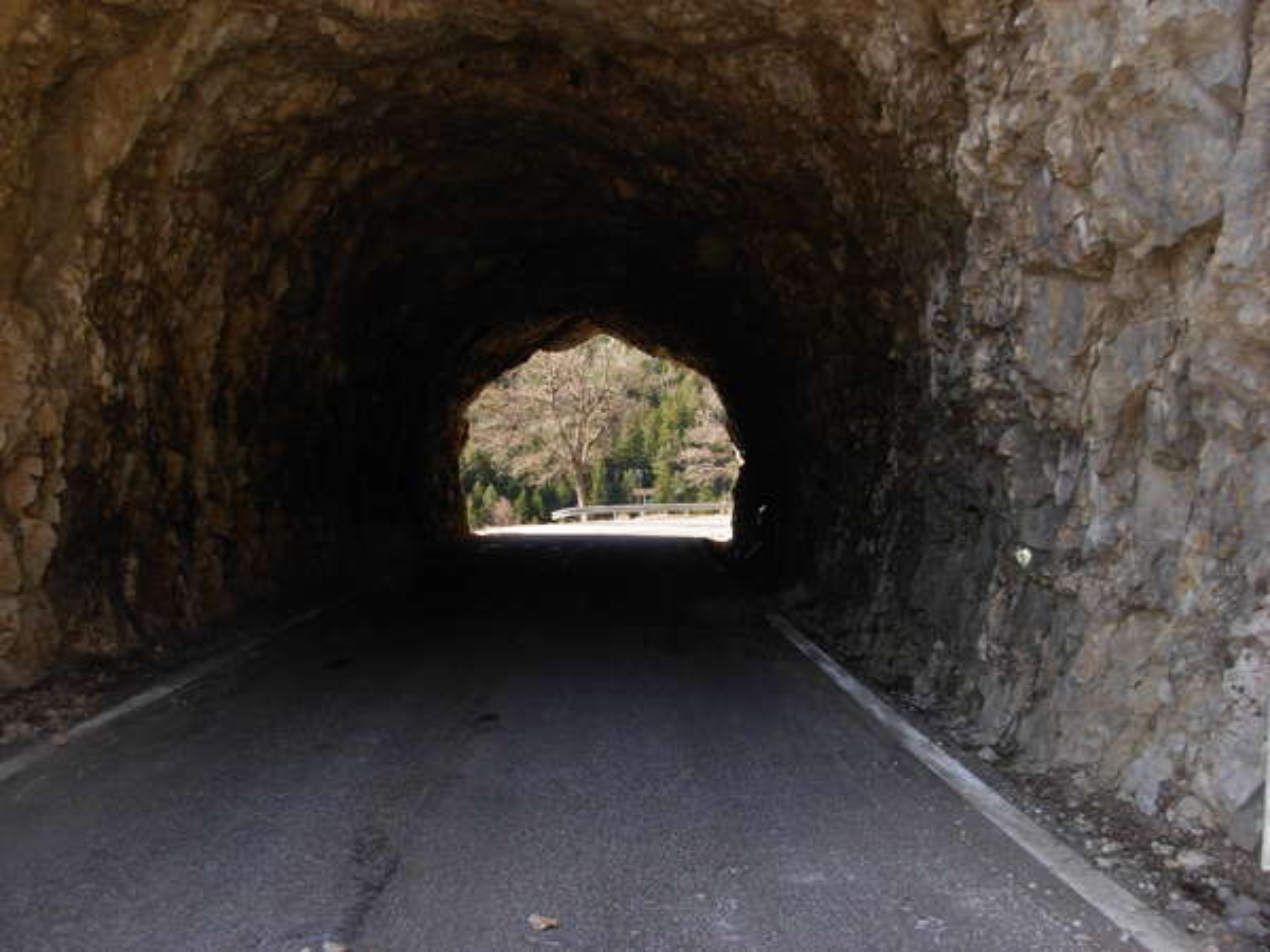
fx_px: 1394
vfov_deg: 37.7
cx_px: 635
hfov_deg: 49.0
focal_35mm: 38
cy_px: 476
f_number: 2.9
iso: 79
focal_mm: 6.3
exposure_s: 1/264
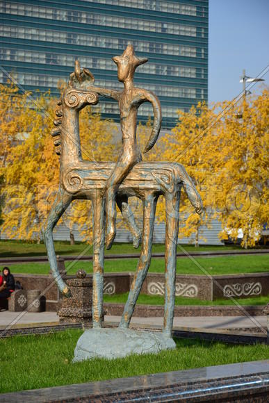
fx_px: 1512
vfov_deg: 15.2
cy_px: 202
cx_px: 134
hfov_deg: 10.2
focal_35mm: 135
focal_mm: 90
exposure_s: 1/500
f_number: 5.6
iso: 100
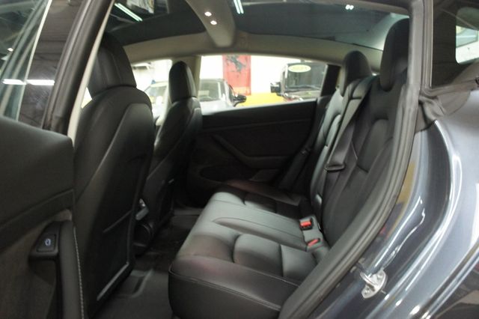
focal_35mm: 27
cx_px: 240
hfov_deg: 67.4
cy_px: 160
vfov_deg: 47.9
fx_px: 359
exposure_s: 1/25
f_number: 3.5
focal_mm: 18
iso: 1600
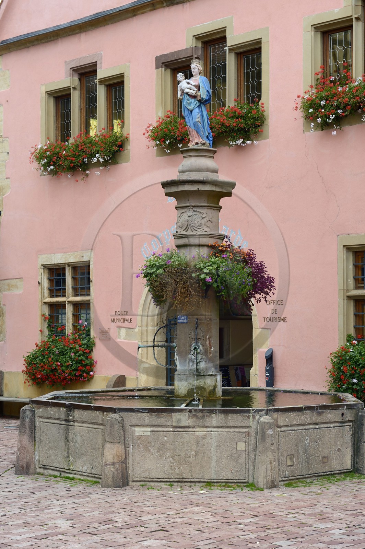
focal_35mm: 70
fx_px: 1066
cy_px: 274
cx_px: 182
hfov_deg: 19.4
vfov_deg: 28.9
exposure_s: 1/160
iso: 400
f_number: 9
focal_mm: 70
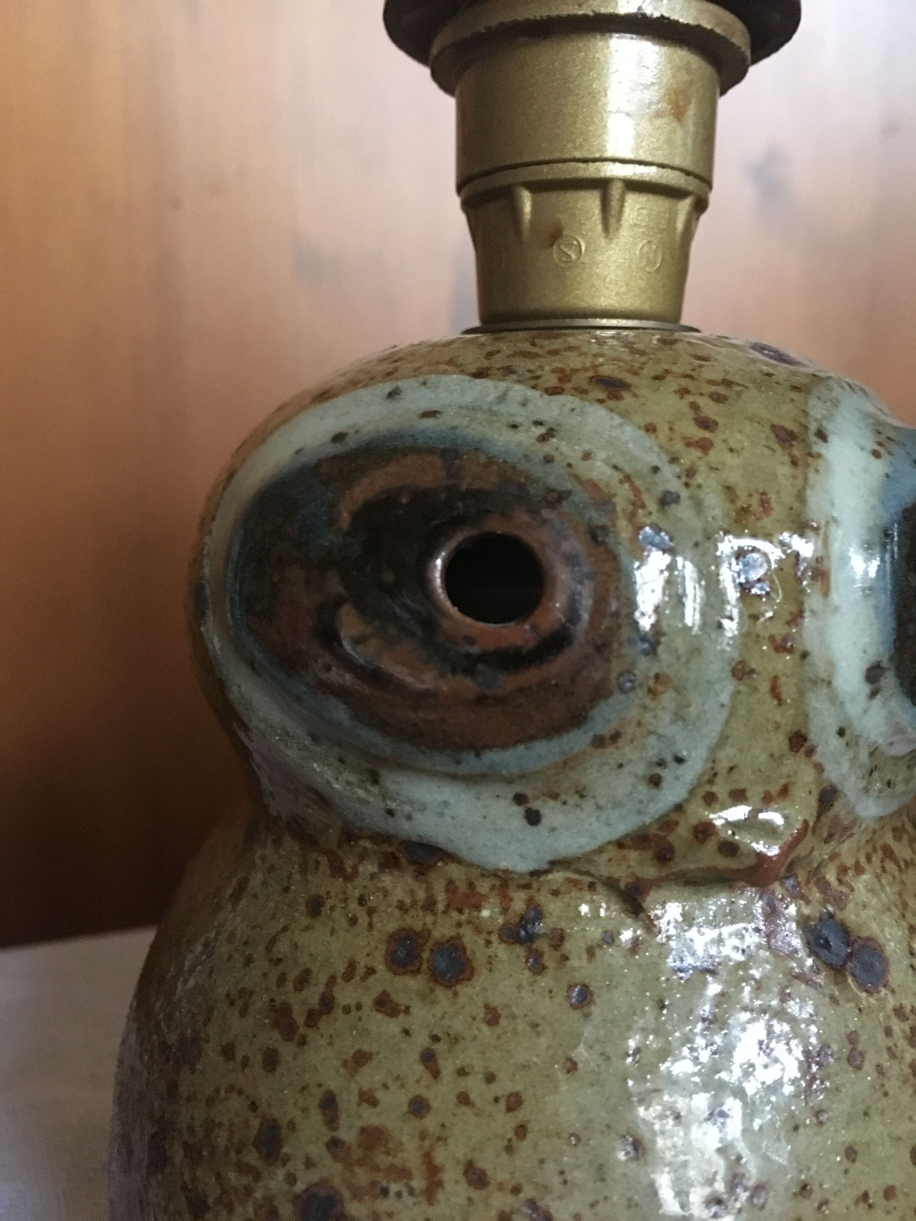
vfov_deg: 61.7
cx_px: 458
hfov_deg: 48.2
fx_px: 1023
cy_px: 610
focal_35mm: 29
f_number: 2.2
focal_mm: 4.15
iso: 400
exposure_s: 1/17
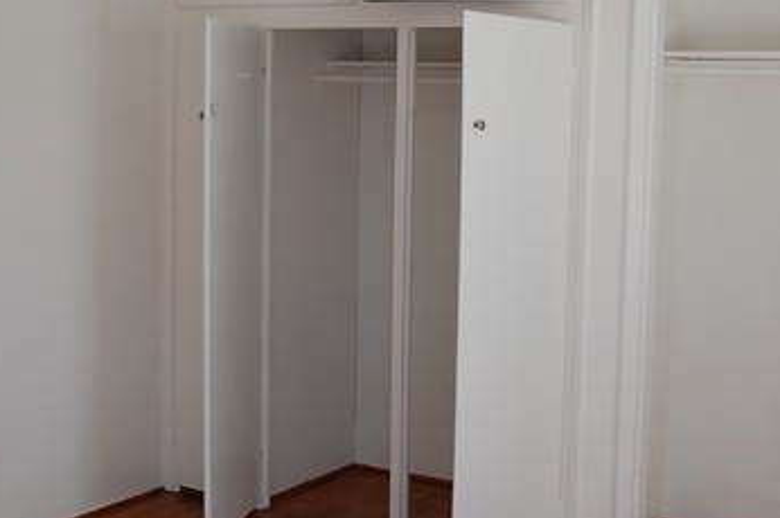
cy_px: 257
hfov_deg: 32.8
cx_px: 471
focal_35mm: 61
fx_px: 1320
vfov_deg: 22.2
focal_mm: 22
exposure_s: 1/100
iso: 400
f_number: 5
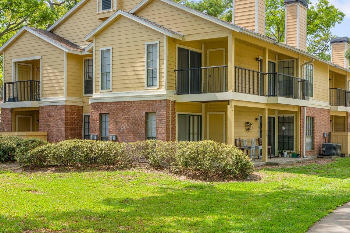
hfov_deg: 42.2
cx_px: 232
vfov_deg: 29.2
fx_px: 447
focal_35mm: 46
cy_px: 124
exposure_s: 1/160
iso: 200
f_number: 9
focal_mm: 33
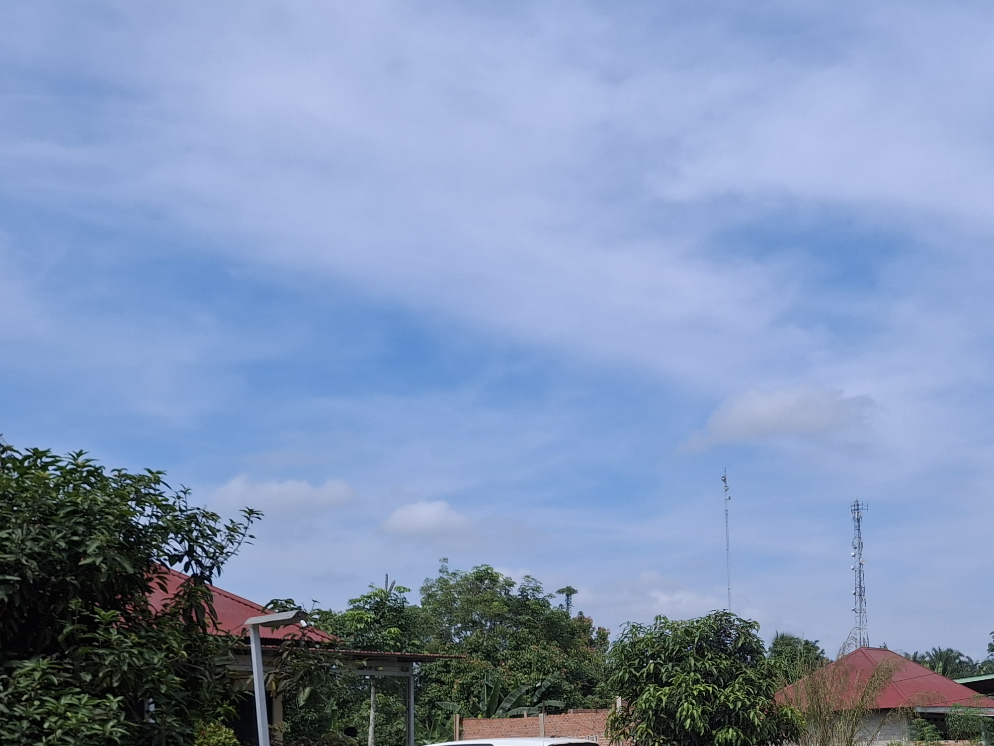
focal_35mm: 51
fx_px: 1464
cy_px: 652
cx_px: 771
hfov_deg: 36.4
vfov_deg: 27.7
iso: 32
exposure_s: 1/2500
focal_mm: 4.69
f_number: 1.8
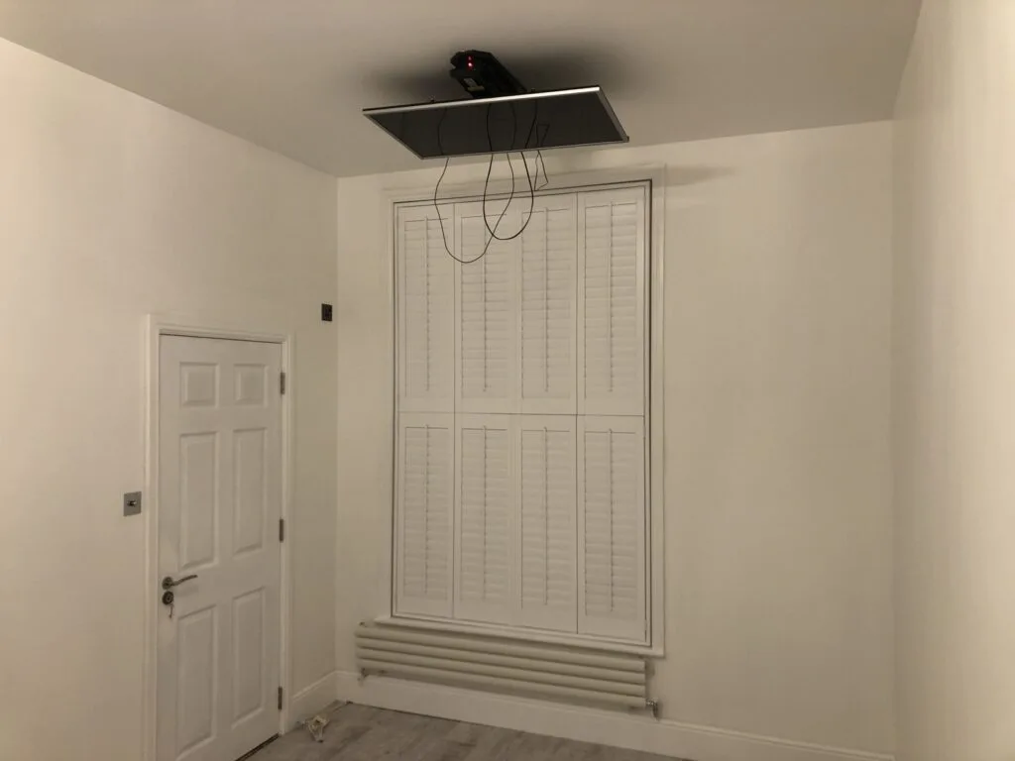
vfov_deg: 49.7
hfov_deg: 63.4
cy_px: 380
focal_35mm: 28
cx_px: 508
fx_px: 821
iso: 40
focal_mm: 3.99
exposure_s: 1/17
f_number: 1.8
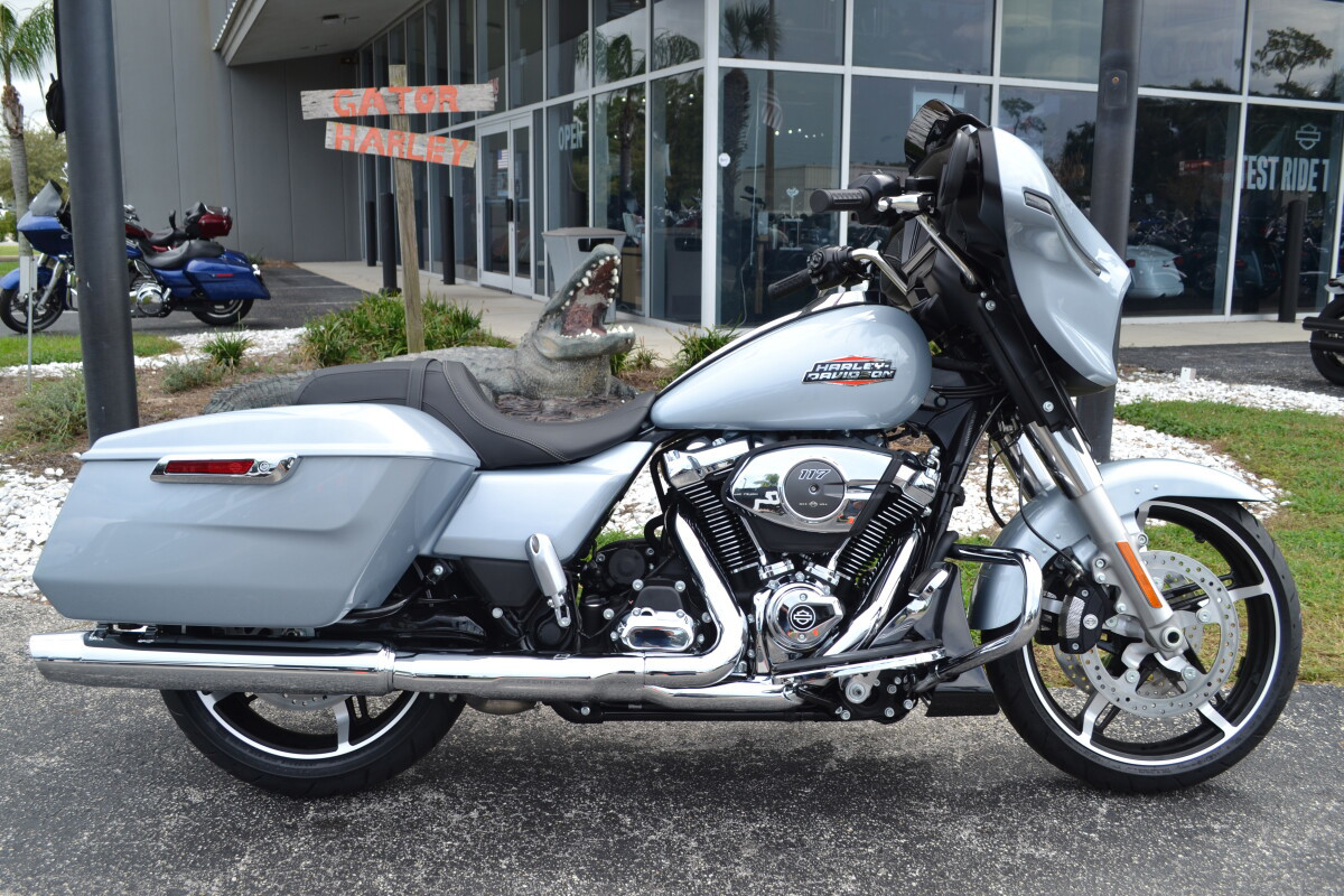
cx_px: 672
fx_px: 1232
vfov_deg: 40.0
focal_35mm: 33
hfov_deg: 57.2
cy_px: 448
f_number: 6.3
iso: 100
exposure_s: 1/160
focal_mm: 22
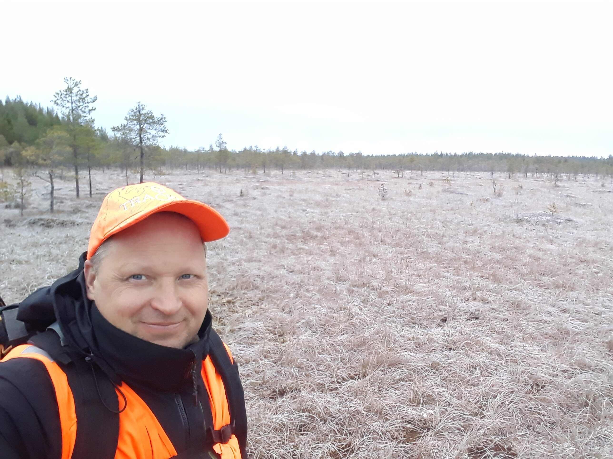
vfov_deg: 58.9
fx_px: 407
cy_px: 230
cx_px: 306
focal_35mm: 23
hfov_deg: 73.9
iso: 50
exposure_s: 1/100
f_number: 2.2
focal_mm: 1.92
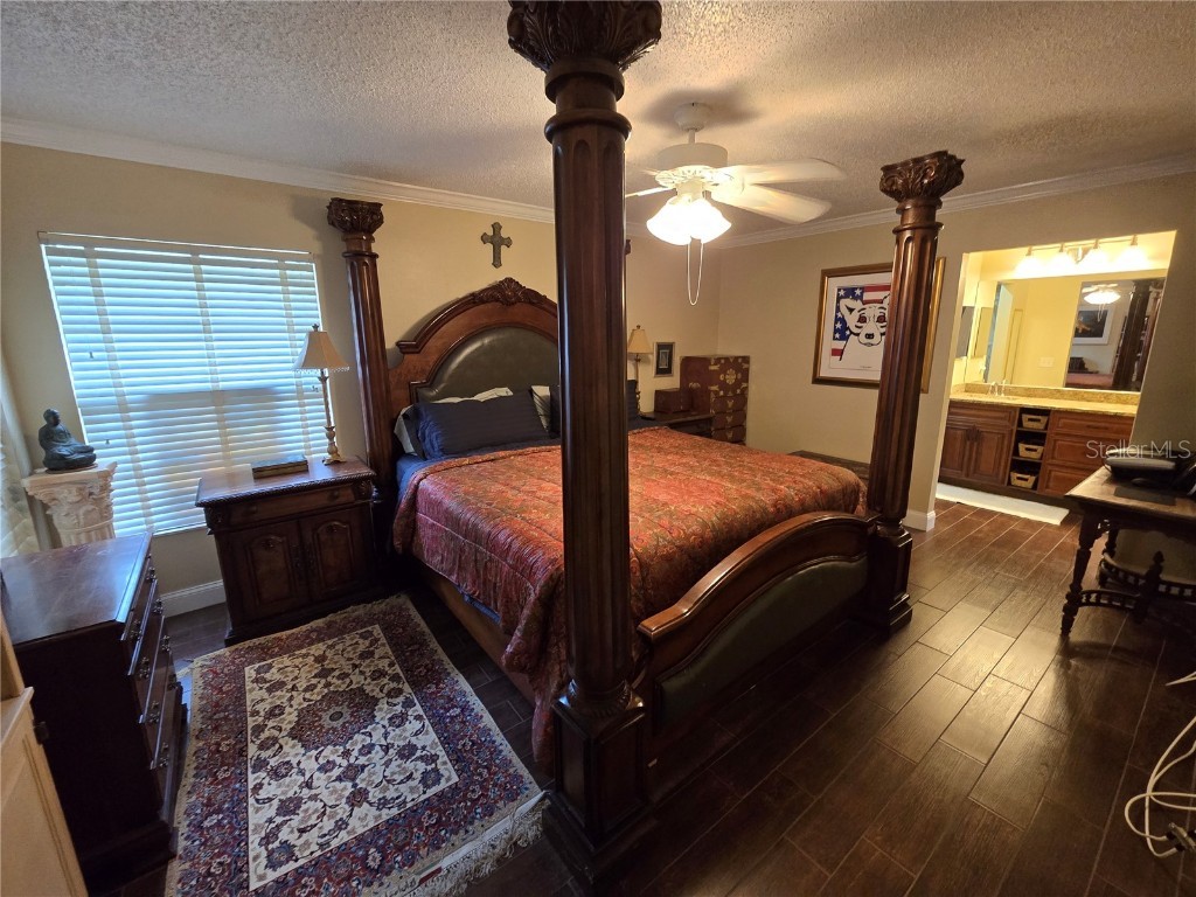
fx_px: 449
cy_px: 448
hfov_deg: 106.2
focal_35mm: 13
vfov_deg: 89.9
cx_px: 598
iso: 400
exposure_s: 1/60
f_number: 2.2
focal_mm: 2.2
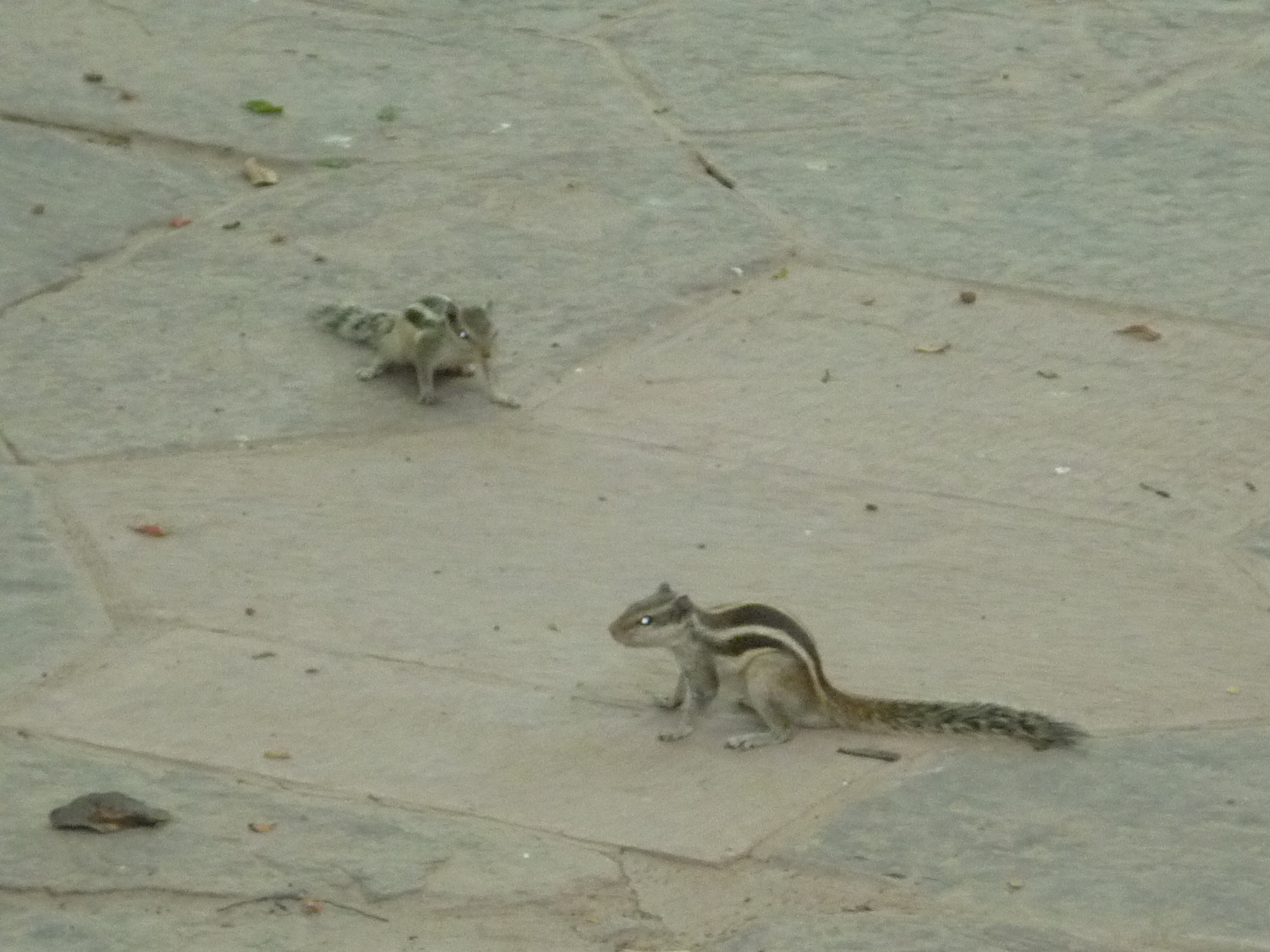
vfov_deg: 6.3
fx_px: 8695
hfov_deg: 8.4
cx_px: 635
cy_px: 476
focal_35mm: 237
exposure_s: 1/60
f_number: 5.9
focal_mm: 22
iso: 320
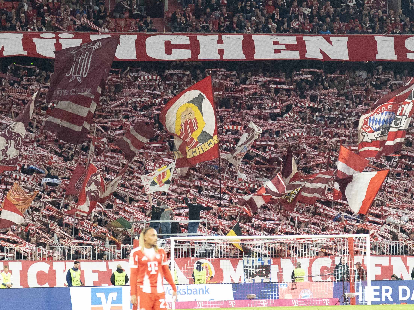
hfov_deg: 8.3
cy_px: 118
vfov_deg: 6.2
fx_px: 2858
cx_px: 206
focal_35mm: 239
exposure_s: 1/1600
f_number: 2.8
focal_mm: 91
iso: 6400
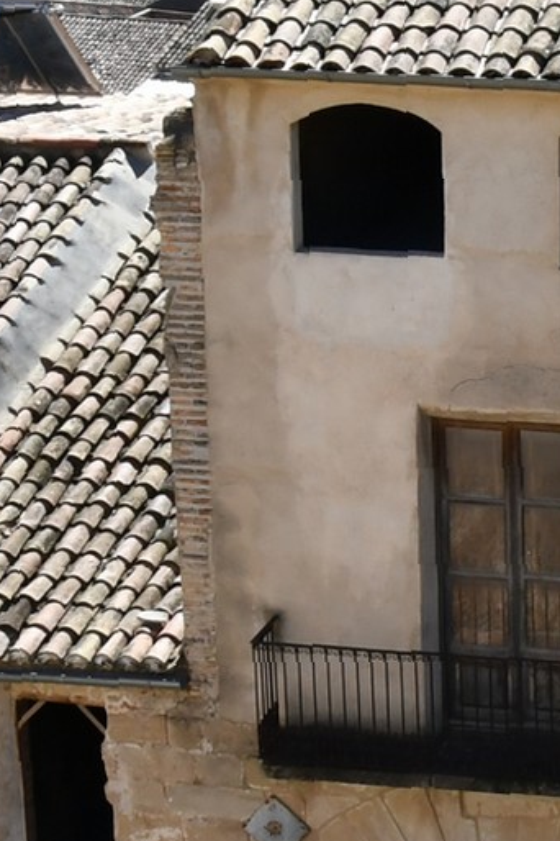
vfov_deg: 29.2
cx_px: 510
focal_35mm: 69
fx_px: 1610
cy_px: 459
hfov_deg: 19.4
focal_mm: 22
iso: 280
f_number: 11
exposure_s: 1/250
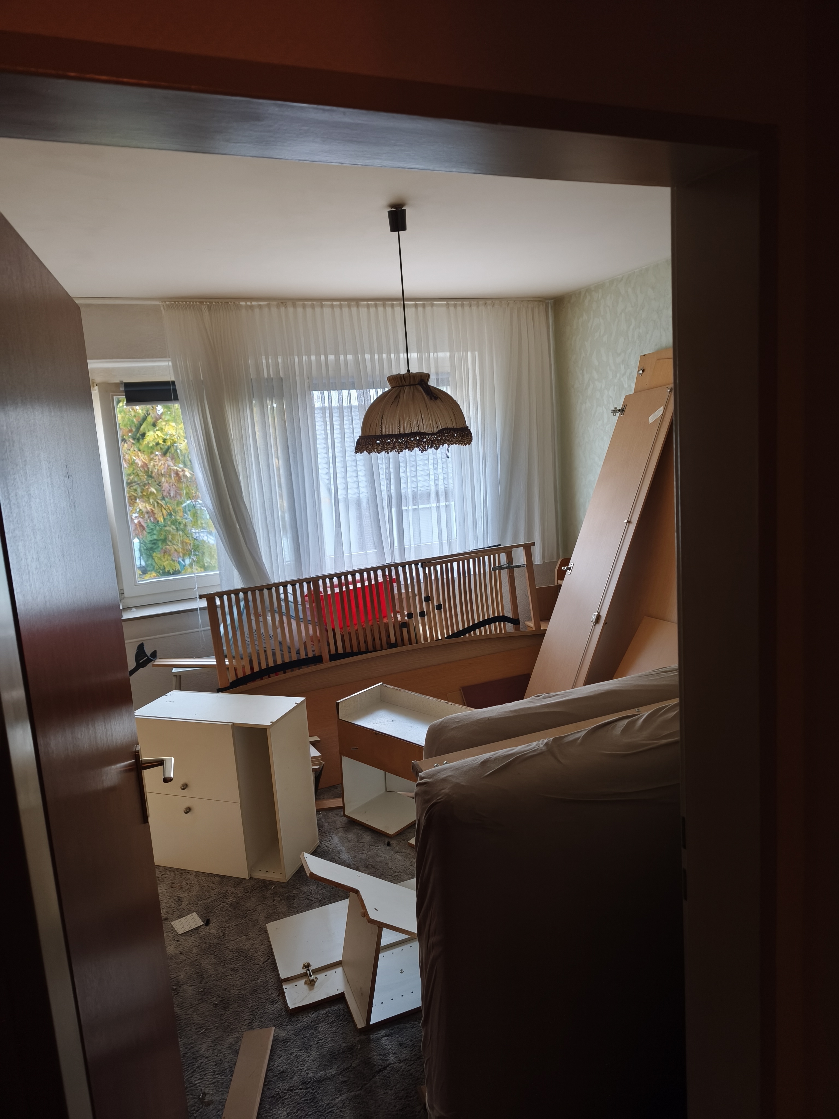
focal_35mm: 23
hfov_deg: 58.9
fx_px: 743
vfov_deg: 73.9
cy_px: 560
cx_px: 420
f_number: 1.6
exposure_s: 1/25
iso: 1250
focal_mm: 6.57
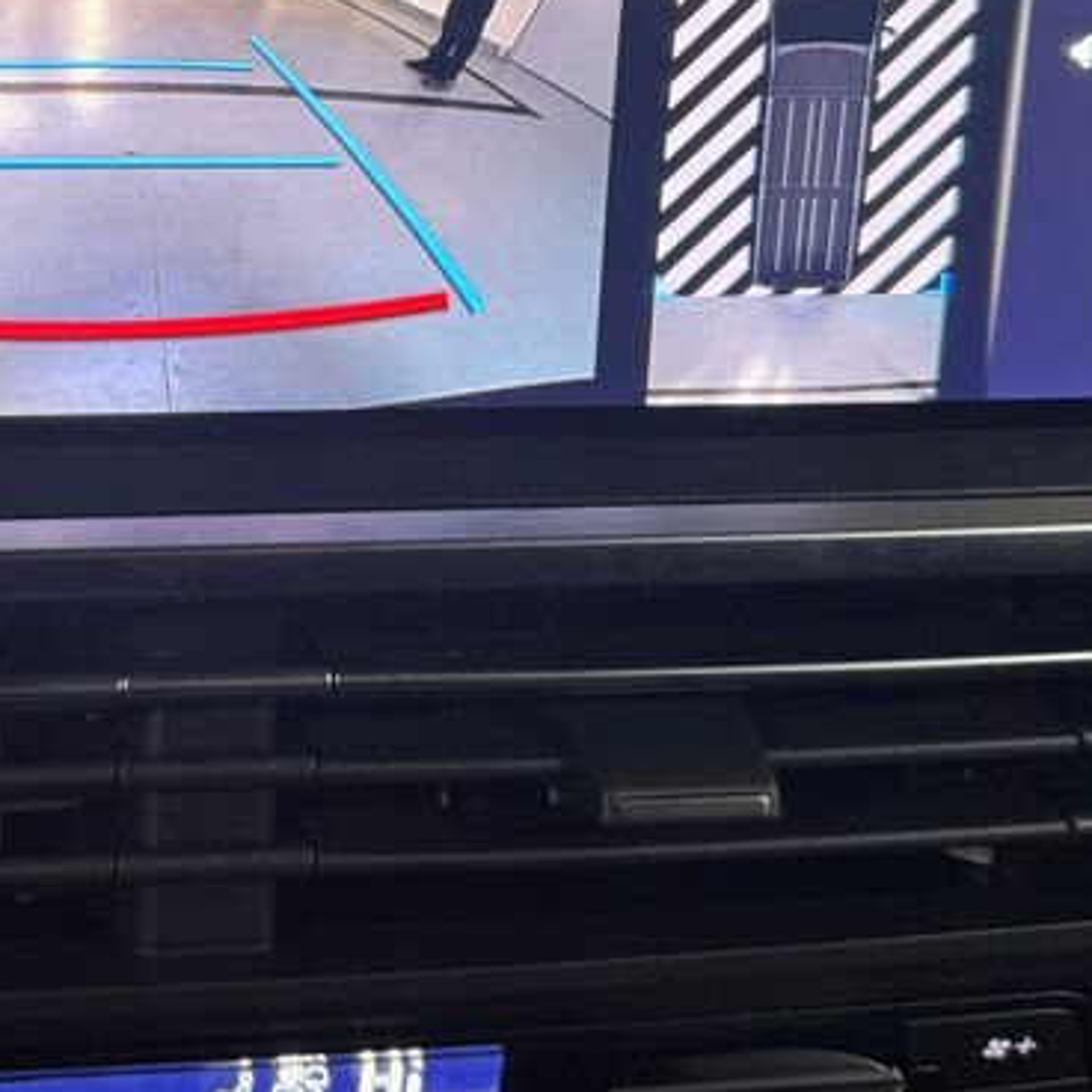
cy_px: 246
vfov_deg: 28.6
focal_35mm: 59
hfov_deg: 27.9
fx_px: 2106
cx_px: 86
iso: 160
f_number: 1.78
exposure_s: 1/50
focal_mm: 6.76
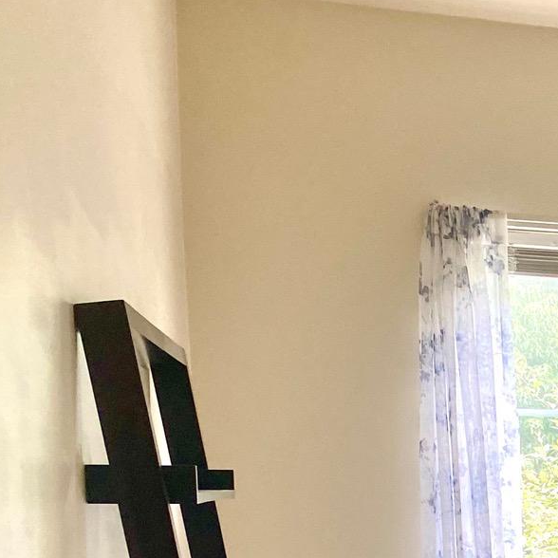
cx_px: 861
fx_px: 1459
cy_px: 665
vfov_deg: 20.3
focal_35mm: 80
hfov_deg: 18.8
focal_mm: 4.25
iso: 100
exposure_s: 1/121
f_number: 1.8
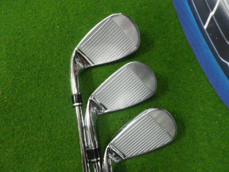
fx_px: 165
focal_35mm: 25
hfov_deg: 69.4
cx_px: 114
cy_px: 86
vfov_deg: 54.9
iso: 400
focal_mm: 4.5
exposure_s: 1/15
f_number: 3.5
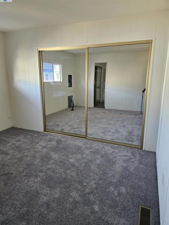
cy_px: 112
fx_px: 150
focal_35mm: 23
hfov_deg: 58.9
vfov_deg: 73.9
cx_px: 84
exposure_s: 1/240
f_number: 1.7
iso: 1250
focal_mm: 6.3
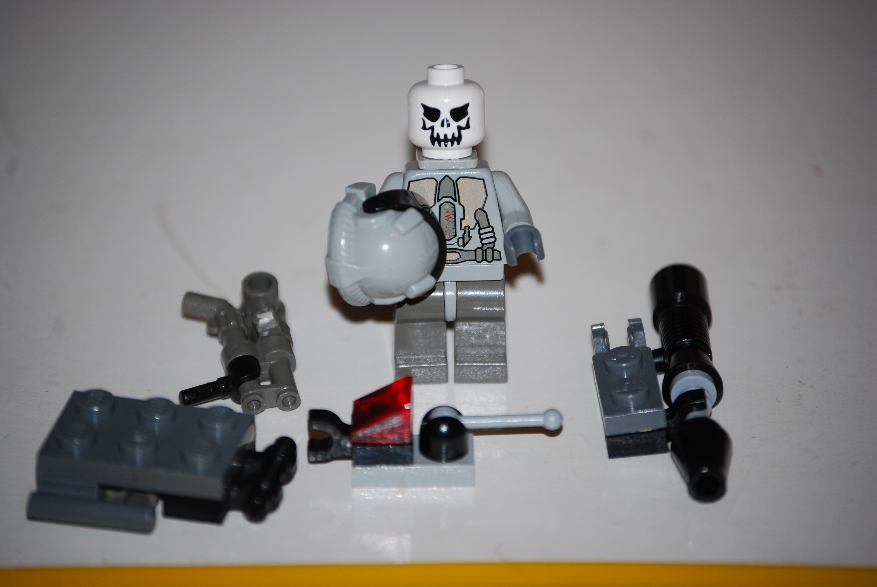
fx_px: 4756
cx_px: 438
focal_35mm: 195
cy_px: 294
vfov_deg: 7.1
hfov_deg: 10.5
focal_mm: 130
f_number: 5
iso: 200
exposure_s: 1/60
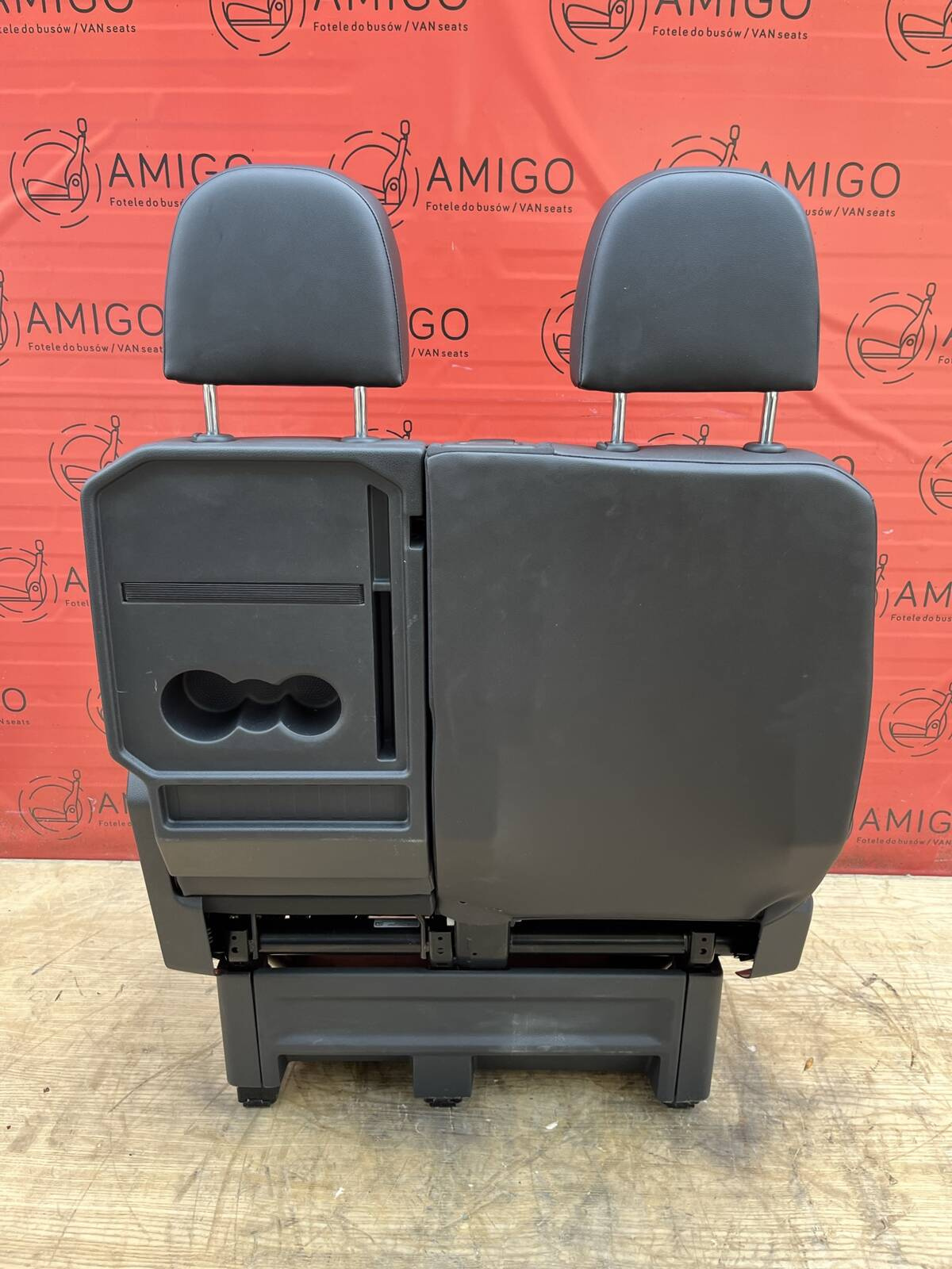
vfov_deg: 67.3
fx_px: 953
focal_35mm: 26
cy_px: 634
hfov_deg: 53.1
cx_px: 476
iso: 80
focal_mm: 5.1
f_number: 1.6
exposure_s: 1/121
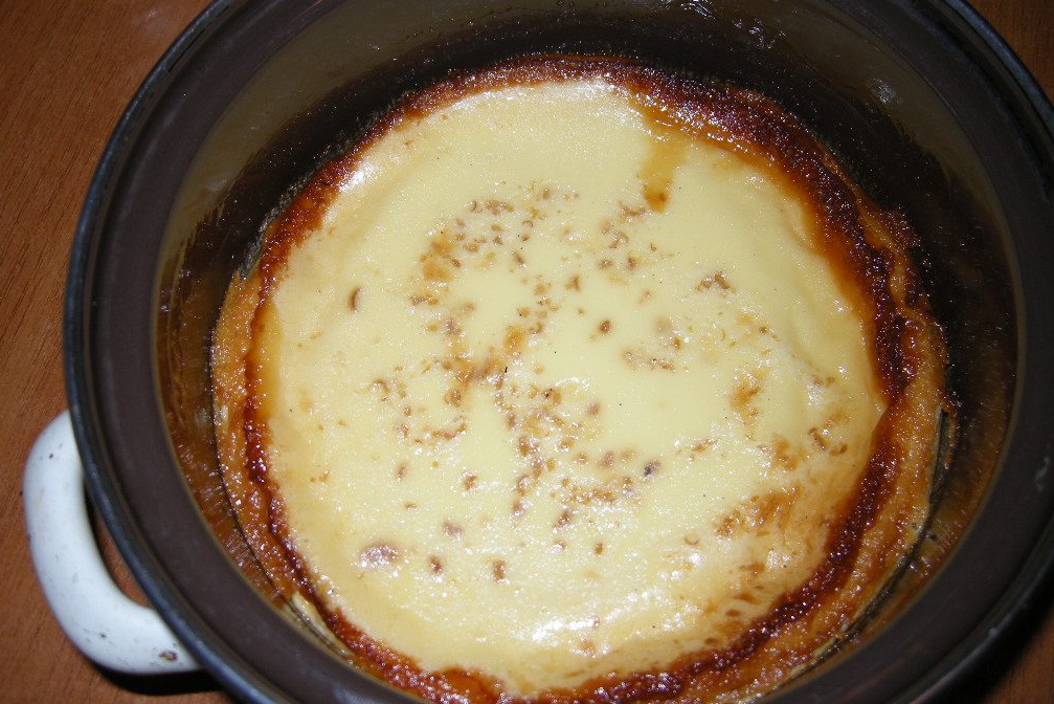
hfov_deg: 51.9
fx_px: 1084
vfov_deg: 36.0
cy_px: 345
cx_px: 532
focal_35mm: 37
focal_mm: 7.5
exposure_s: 1/60
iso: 64
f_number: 2.7
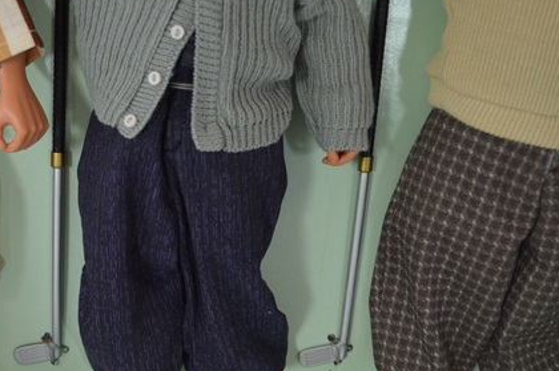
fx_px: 931
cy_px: 292
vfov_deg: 22.3
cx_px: 140
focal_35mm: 60
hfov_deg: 32.8
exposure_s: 1/60
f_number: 4
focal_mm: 24
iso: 640
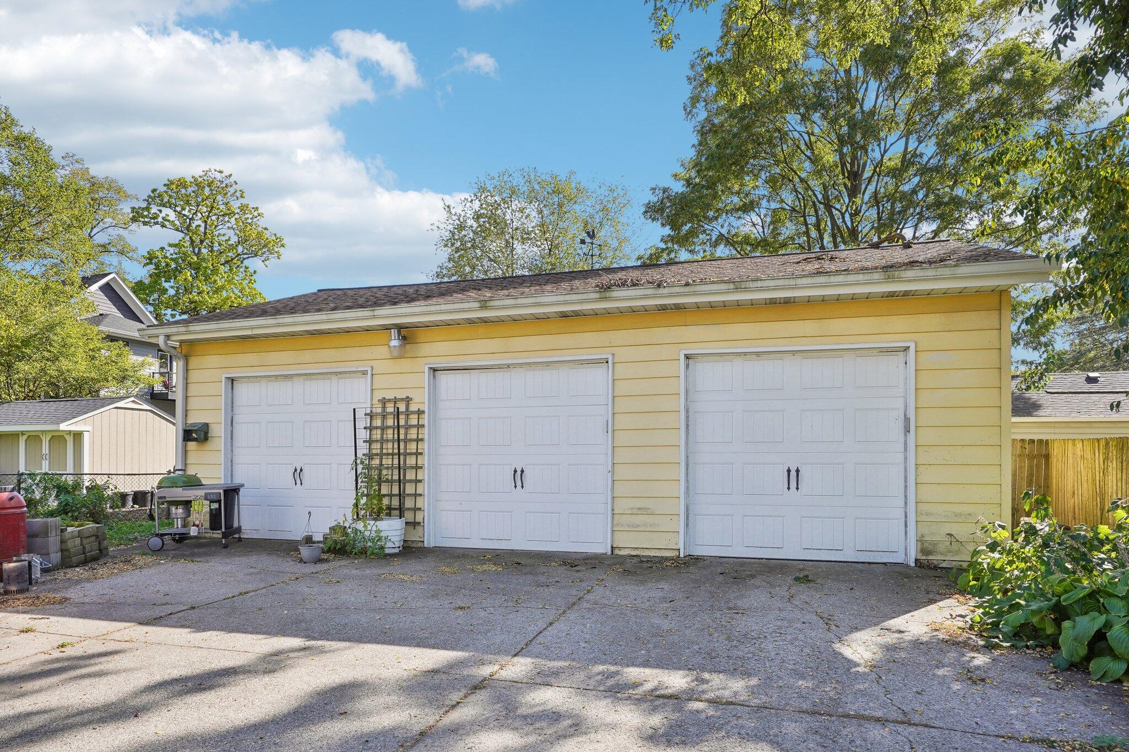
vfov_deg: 59.5
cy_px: 376
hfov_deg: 81.2
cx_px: 564
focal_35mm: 21
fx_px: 658
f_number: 8
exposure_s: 1/320
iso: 400
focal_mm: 21
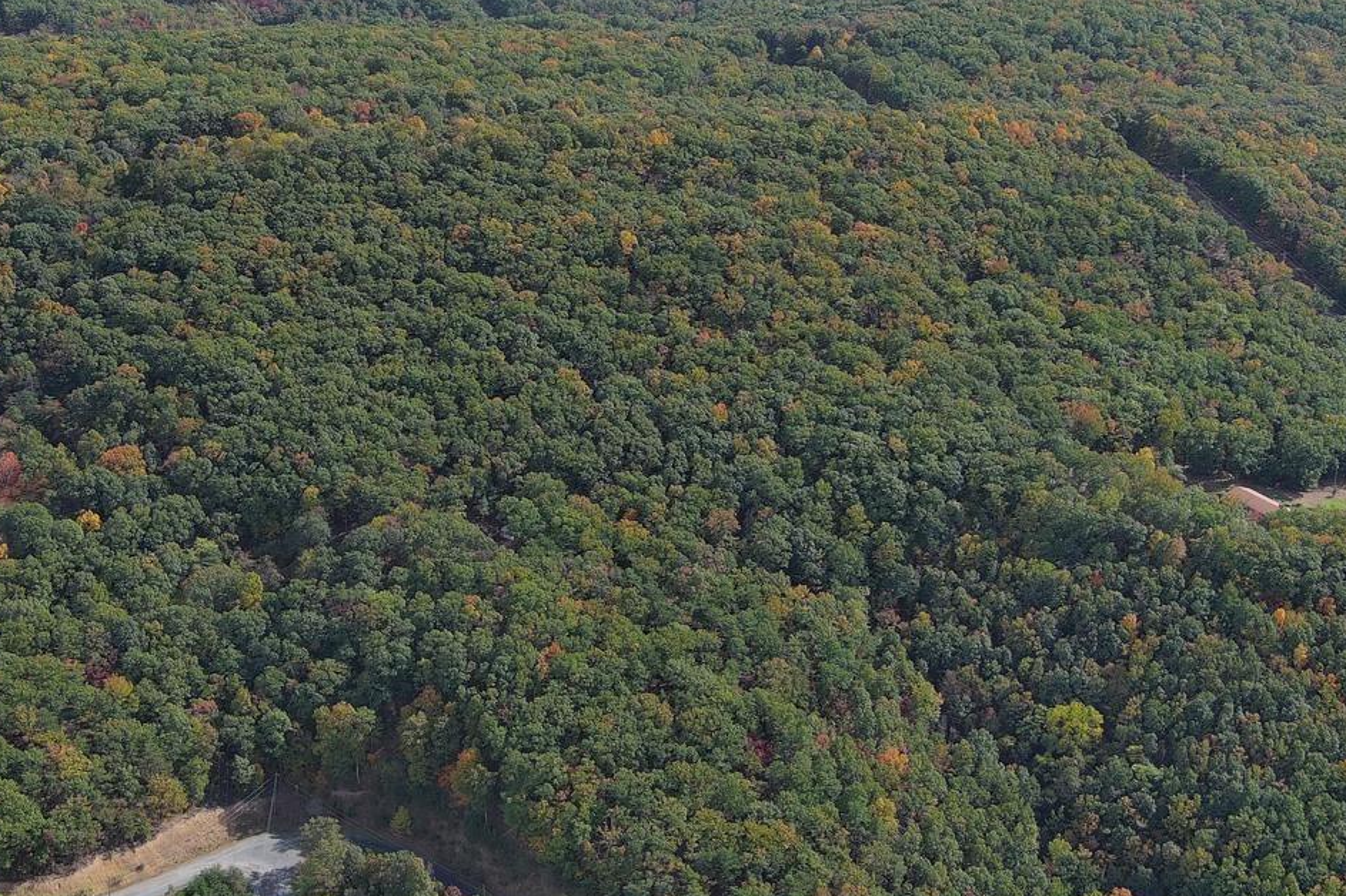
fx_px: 2355
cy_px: 330
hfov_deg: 31.8
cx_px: 528
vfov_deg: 21.5
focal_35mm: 63
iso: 100
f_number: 2.8
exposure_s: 1/698
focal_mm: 10.57
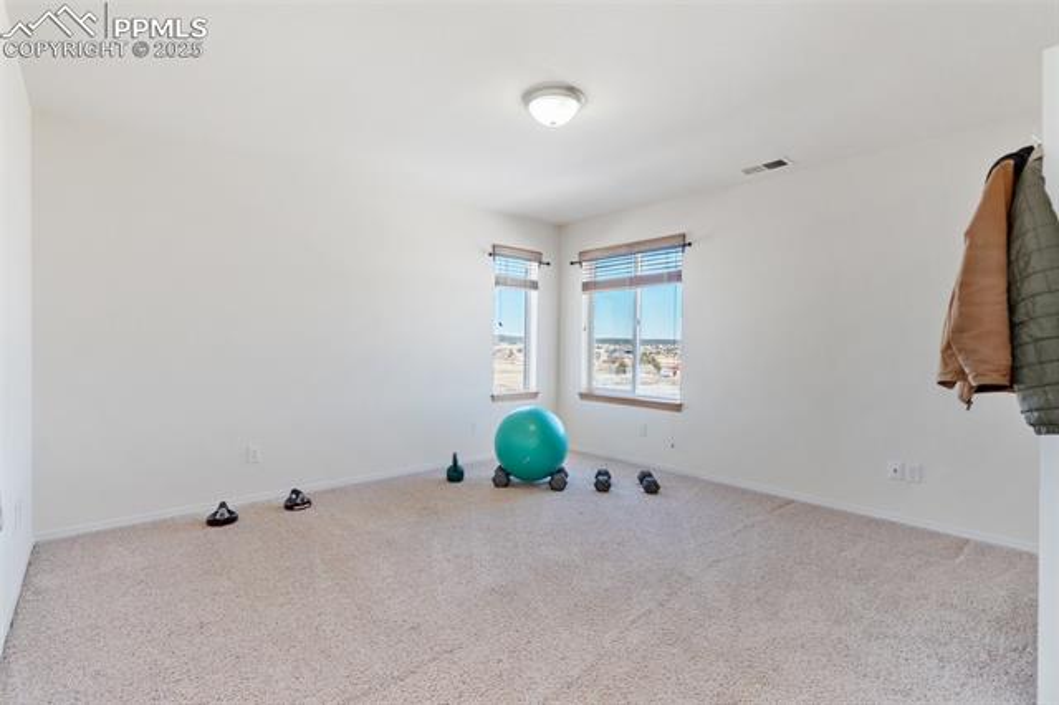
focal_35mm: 16
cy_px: 352
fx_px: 470
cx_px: 530
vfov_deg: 73.7
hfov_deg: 96.8
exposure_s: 1/15
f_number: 5.6
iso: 200
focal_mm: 16
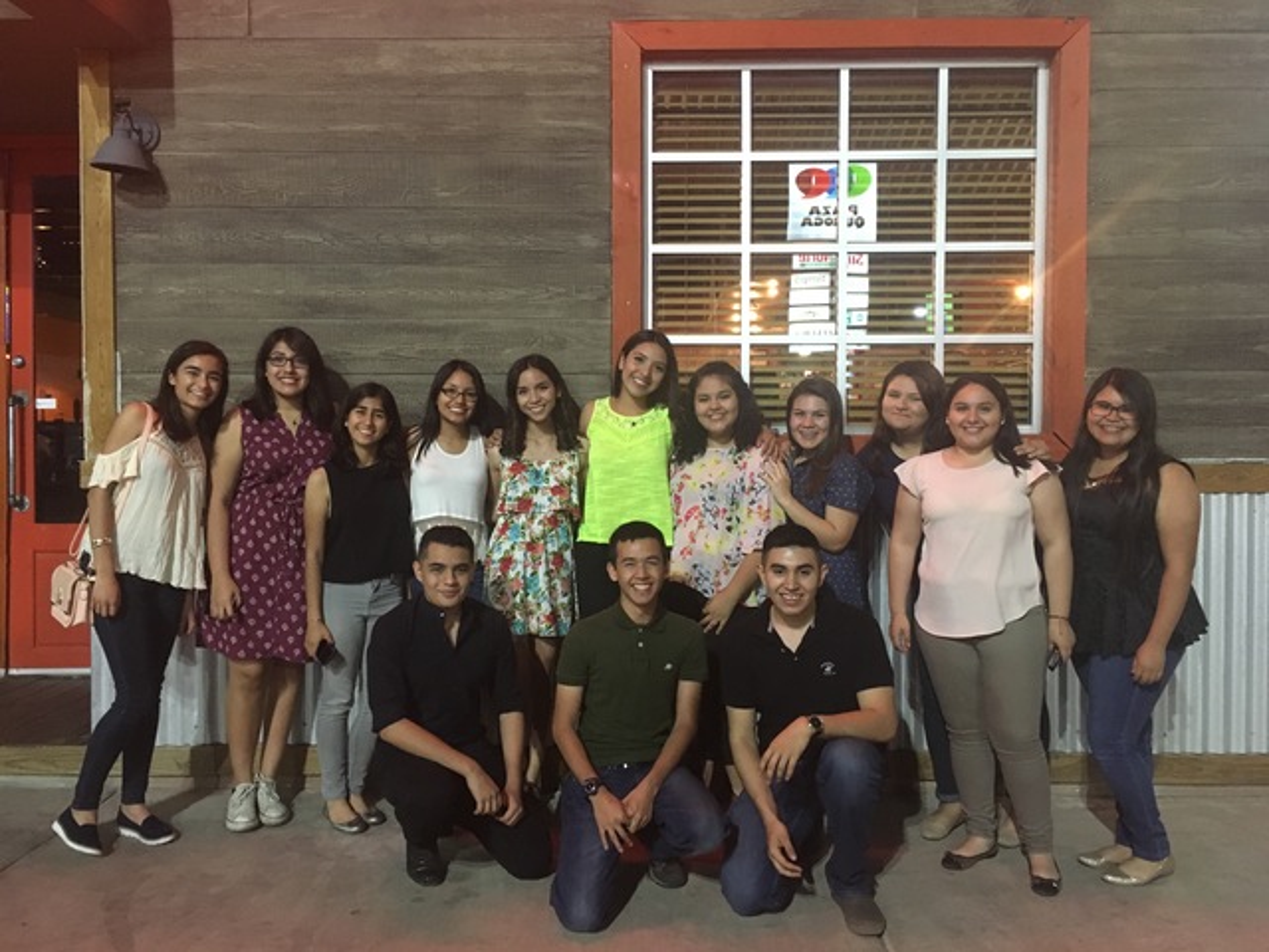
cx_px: 634
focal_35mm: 29
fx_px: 1063
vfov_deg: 48.2
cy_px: 476
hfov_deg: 61.7
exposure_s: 1/15
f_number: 2.2
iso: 400
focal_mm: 4.15
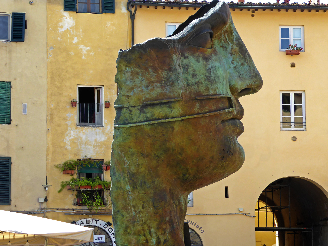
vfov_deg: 13.8
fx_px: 1014
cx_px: 164
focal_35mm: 107
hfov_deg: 18.4
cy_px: 123
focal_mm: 17.5
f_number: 5
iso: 80
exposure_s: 1/125
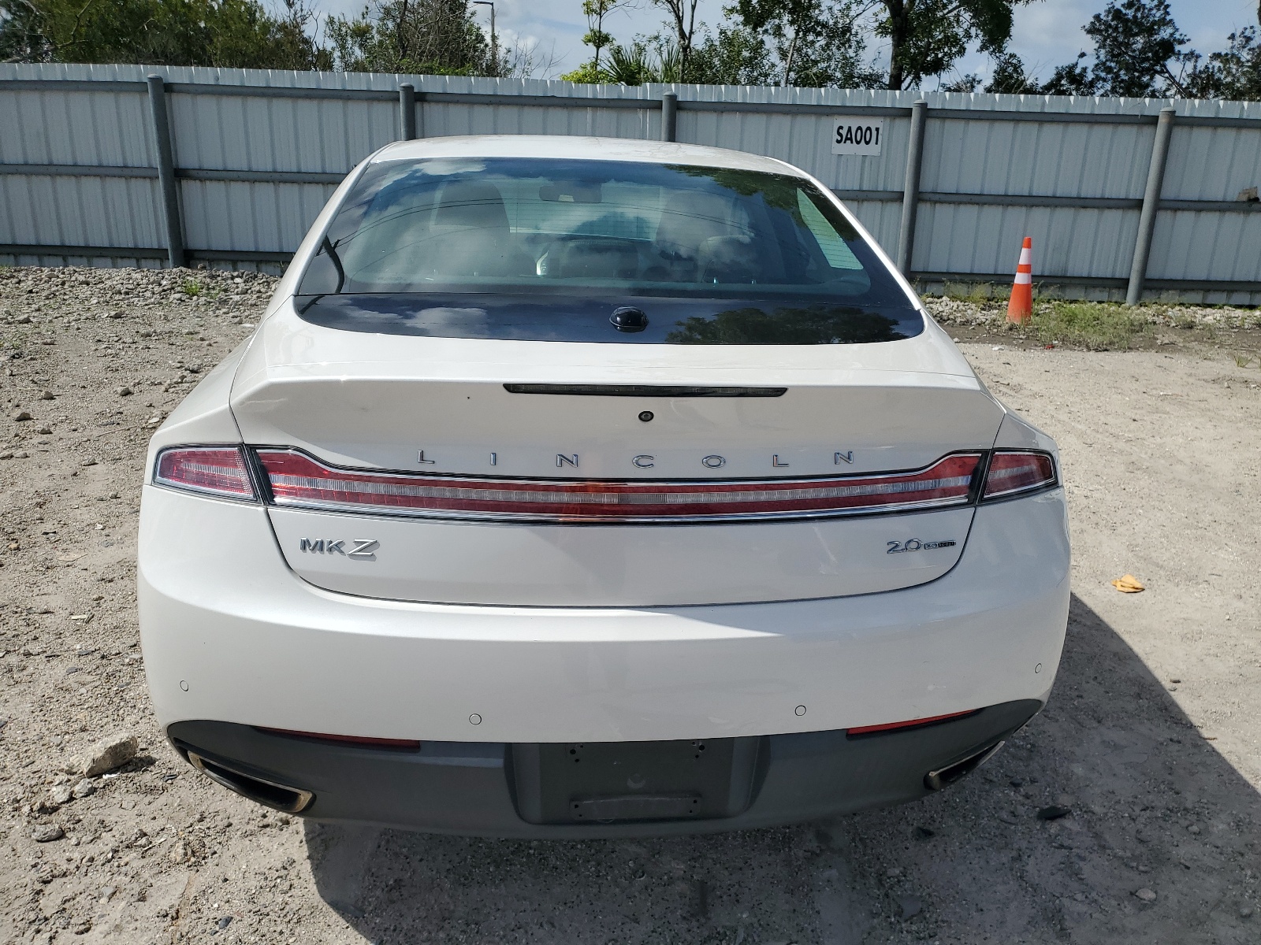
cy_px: 472
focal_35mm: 26
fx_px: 947
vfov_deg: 53.1
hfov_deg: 67.3
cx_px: 630
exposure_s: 1/10000
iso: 50
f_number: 1.5
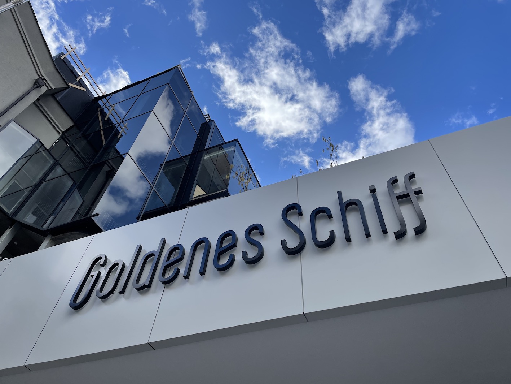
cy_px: 192
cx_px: 256
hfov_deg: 67.3
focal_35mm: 26
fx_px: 384
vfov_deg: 53.1
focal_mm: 4.2
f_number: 1.6
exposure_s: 1/1855
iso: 32
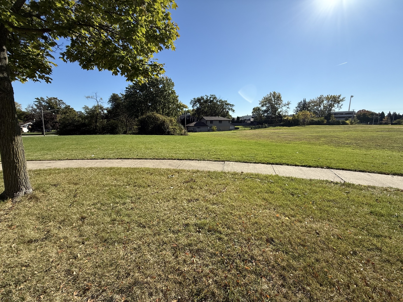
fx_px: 163
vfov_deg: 85.7
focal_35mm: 14
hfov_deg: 102.1
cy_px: 151
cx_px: 202
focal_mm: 2.22
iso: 50
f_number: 2.2
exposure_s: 1/1745
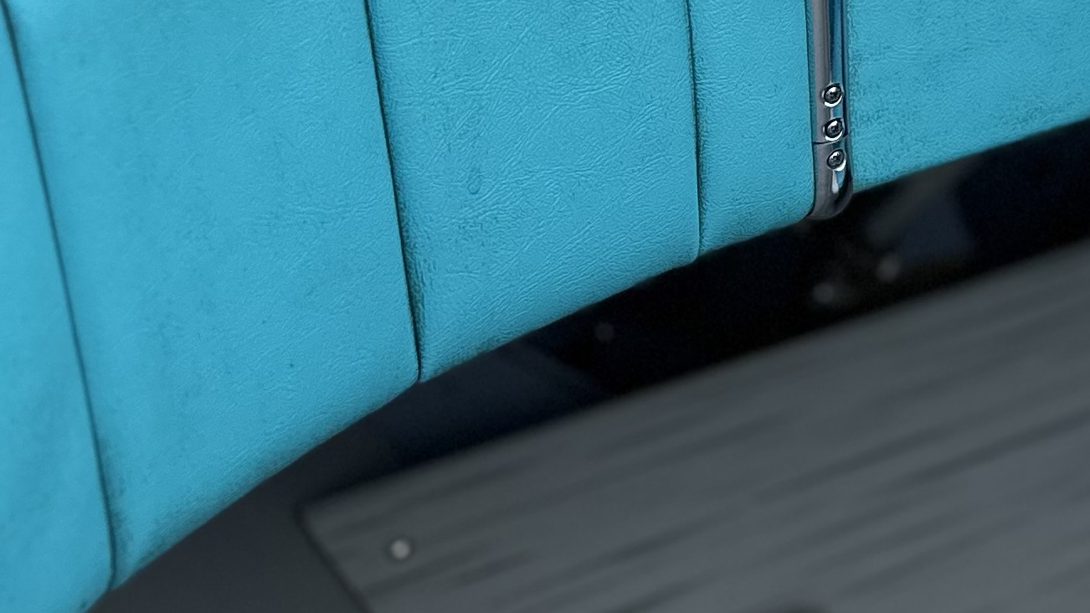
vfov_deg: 13.2
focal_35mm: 81
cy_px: -554
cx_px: 1637
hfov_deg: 21.8
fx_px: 2341
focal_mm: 6.86
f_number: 1.78
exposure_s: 1/962
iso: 80
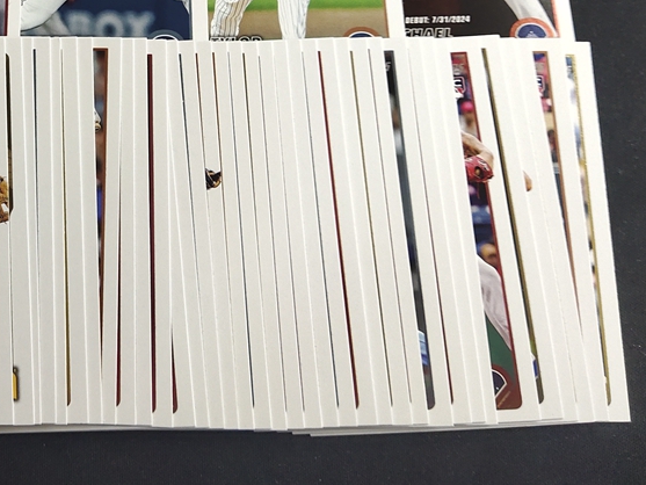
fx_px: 1568
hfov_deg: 22.5
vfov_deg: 17.2
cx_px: 22
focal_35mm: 84
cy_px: 16
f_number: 1.79
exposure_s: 1/50
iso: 653
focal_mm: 4.74
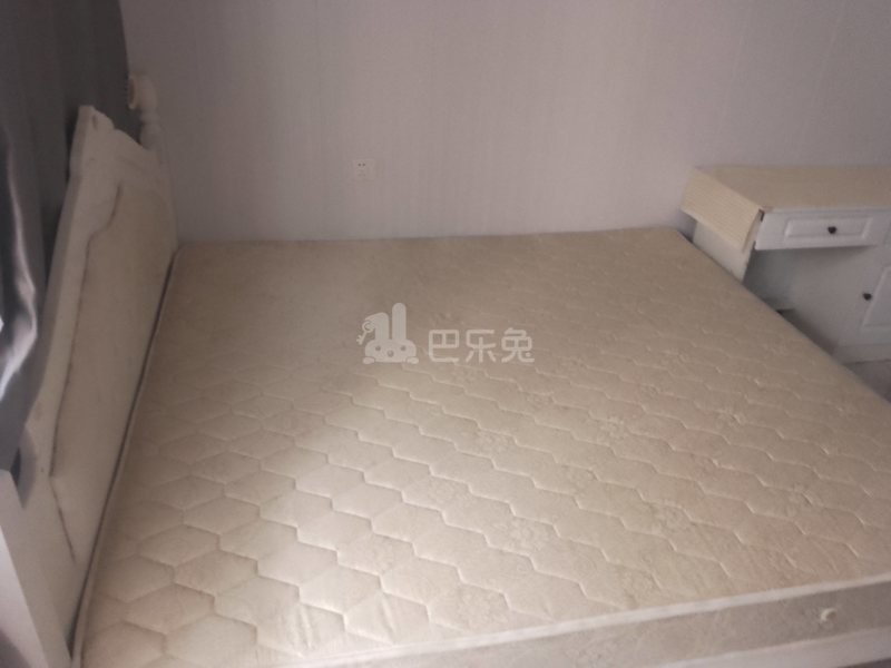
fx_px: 695
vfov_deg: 51.4
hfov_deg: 65.3
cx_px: 446
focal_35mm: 27
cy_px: 334
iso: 320
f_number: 1.8
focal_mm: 3.69
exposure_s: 1/20
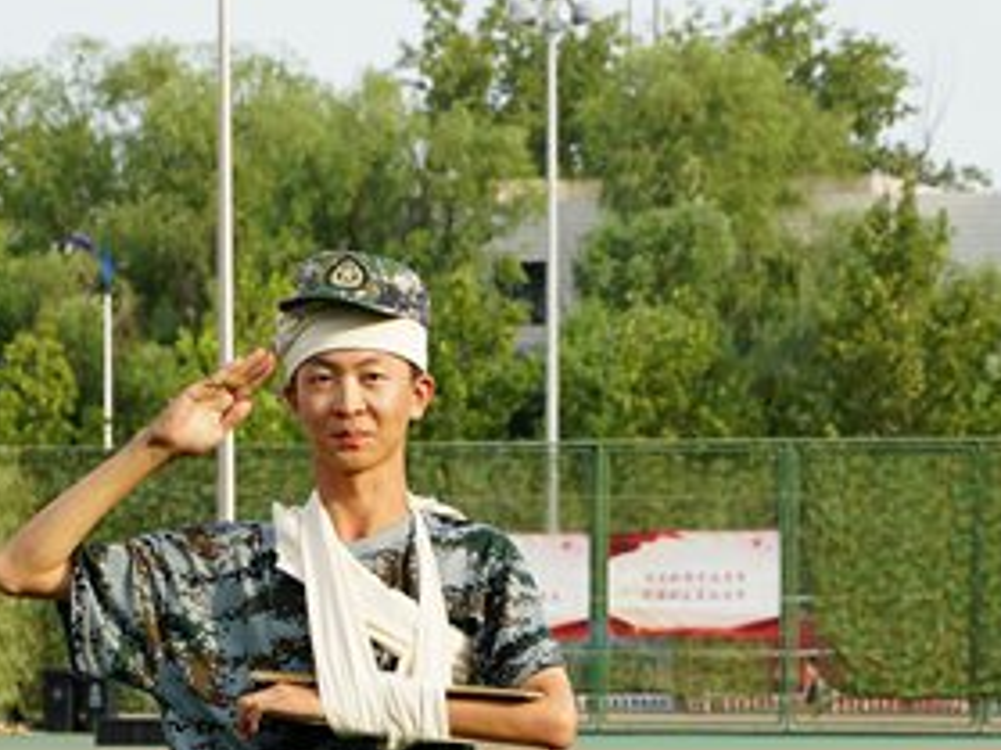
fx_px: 5983
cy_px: 838
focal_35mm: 207
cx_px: 377
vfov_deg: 7.1
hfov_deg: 9.6
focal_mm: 75
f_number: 9
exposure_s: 1/100
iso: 100
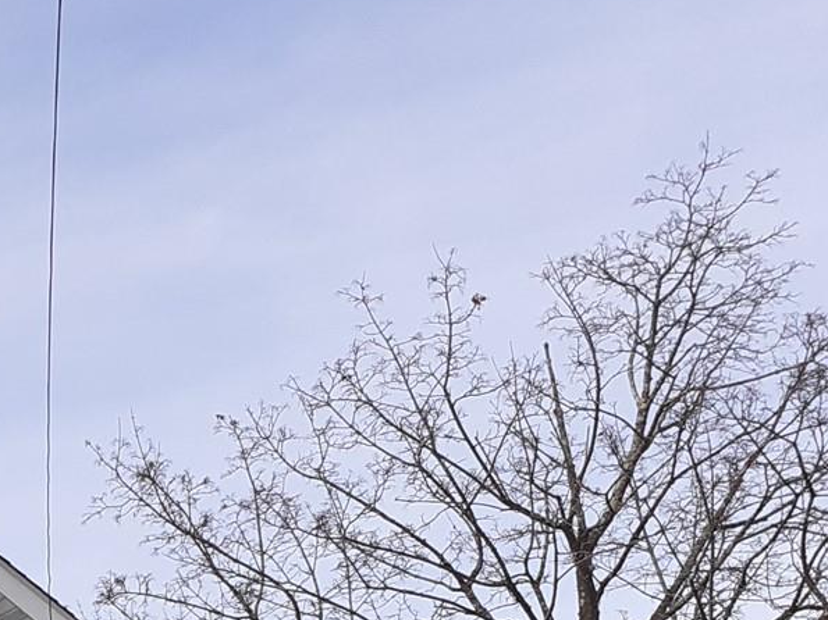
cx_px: -440
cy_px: 936
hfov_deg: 18.5
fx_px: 2224
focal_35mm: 93
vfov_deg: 14.8
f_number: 1.9
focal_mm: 3.6
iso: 40
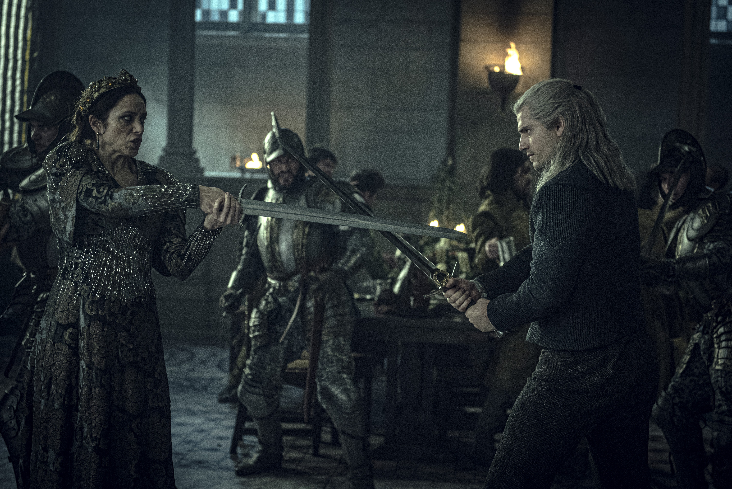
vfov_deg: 20.6
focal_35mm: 66
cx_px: 366
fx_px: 1342
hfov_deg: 30.5
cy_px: 244
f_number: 2.8
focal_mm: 66
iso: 1600
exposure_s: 1/160
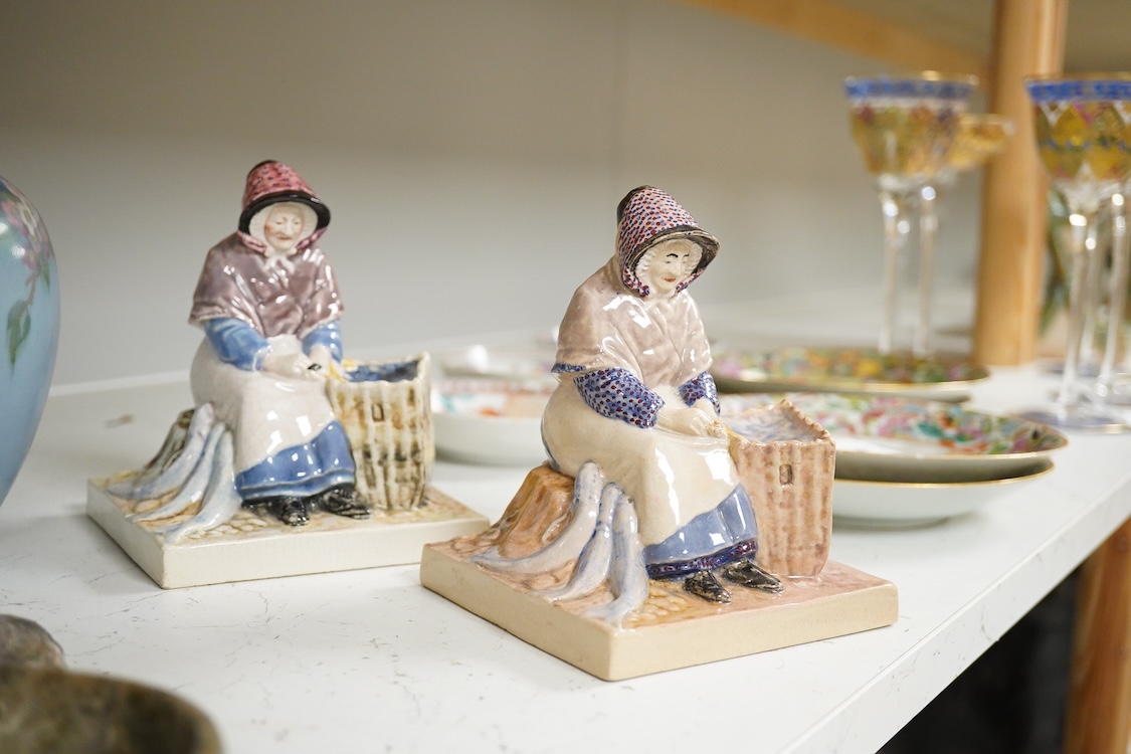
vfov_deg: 29.9
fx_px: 1414
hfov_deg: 43.6
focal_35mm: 45
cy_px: 377
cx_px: 566
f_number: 6.3
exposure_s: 1/160
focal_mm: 30
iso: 2500
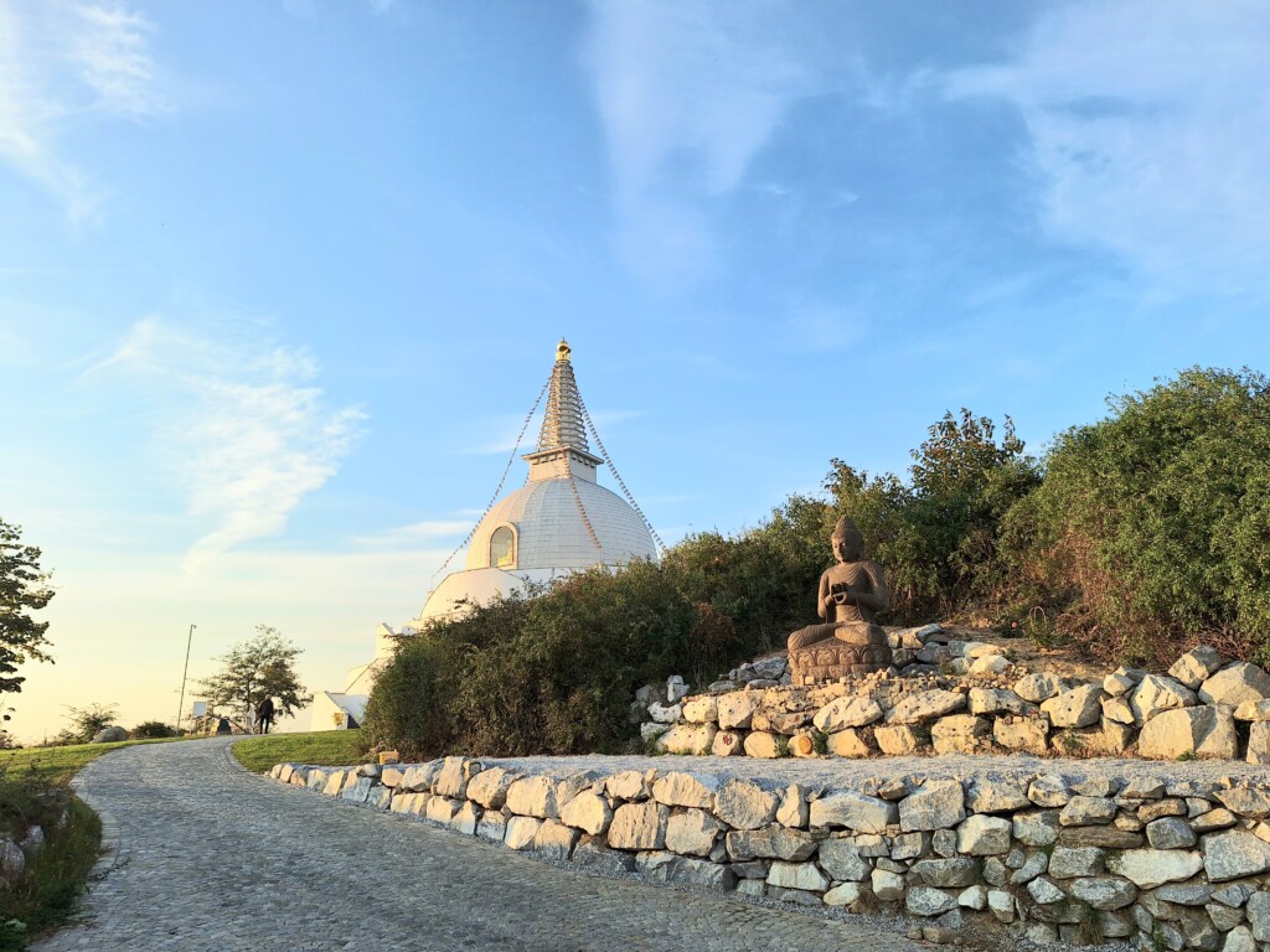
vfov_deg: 58.9
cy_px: 476
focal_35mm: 23
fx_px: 844
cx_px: 635
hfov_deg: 73.9
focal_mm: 5.54
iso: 40
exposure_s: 1/1667
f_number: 1.8
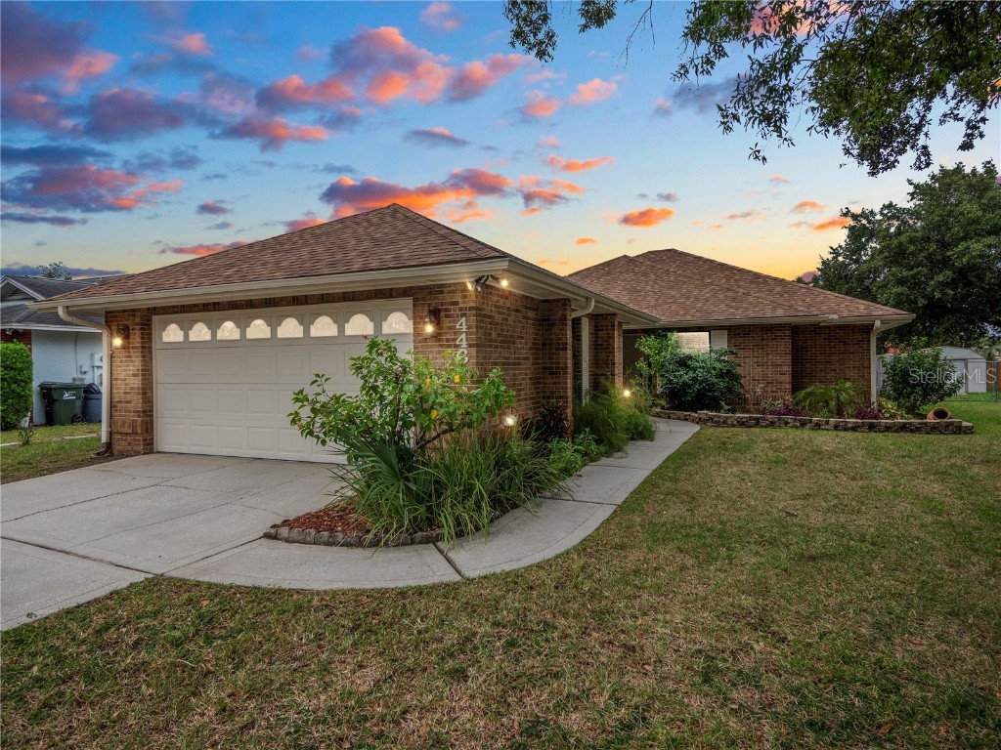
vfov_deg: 66.0
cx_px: 500
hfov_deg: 81.7
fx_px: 578
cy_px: 375
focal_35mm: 20
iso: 400
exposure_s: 1/320
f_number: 4
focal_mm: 10
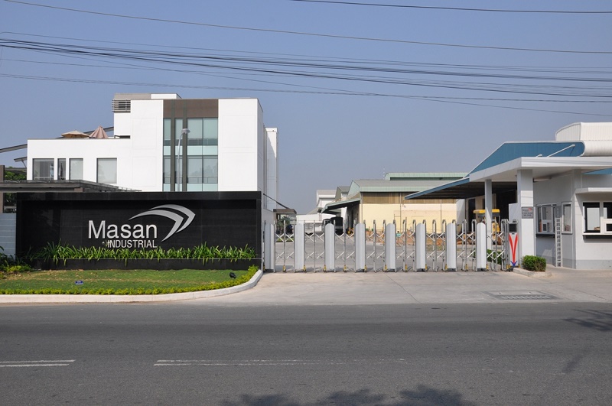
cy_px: 203
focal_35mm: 33
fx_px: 560
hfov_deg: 57.3
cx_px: 306
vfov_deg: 39.9
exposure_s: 1/800
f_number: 14
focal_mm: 22
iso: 500
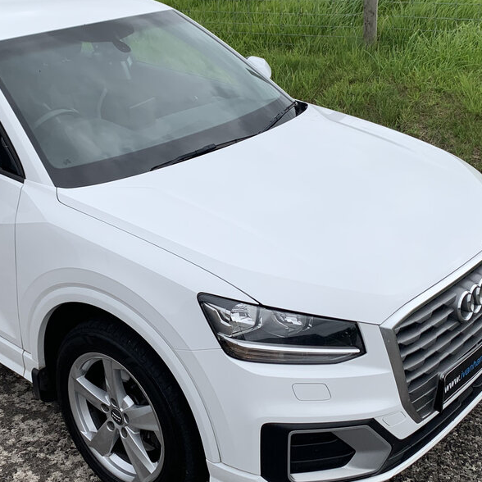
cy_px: 221
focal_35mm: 50
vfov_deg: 34.0
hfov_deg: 33.7
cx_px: 152
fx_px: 788
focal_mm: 4.25
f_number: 1.8
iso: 25
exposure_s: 1/1812
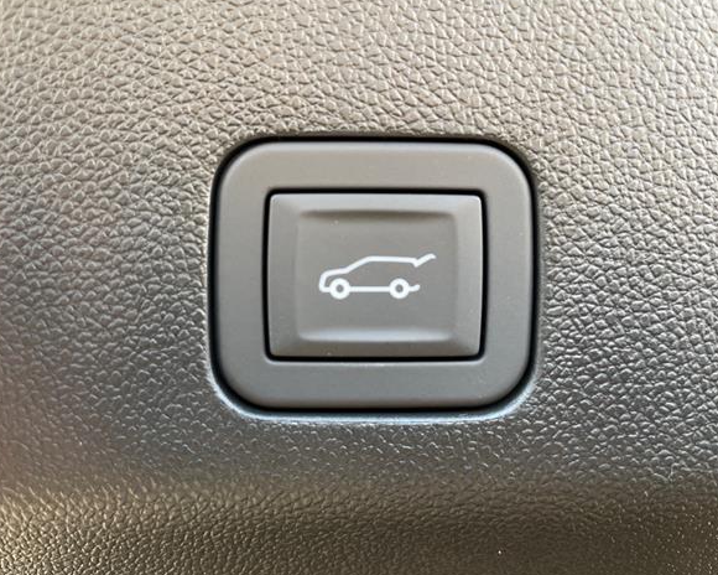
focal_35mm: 28
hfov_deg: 62.2
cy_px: 285
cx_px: 339
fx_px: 595
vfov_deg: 51.5
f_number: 1.6
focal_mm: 4.2
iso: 200
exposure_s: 1/60
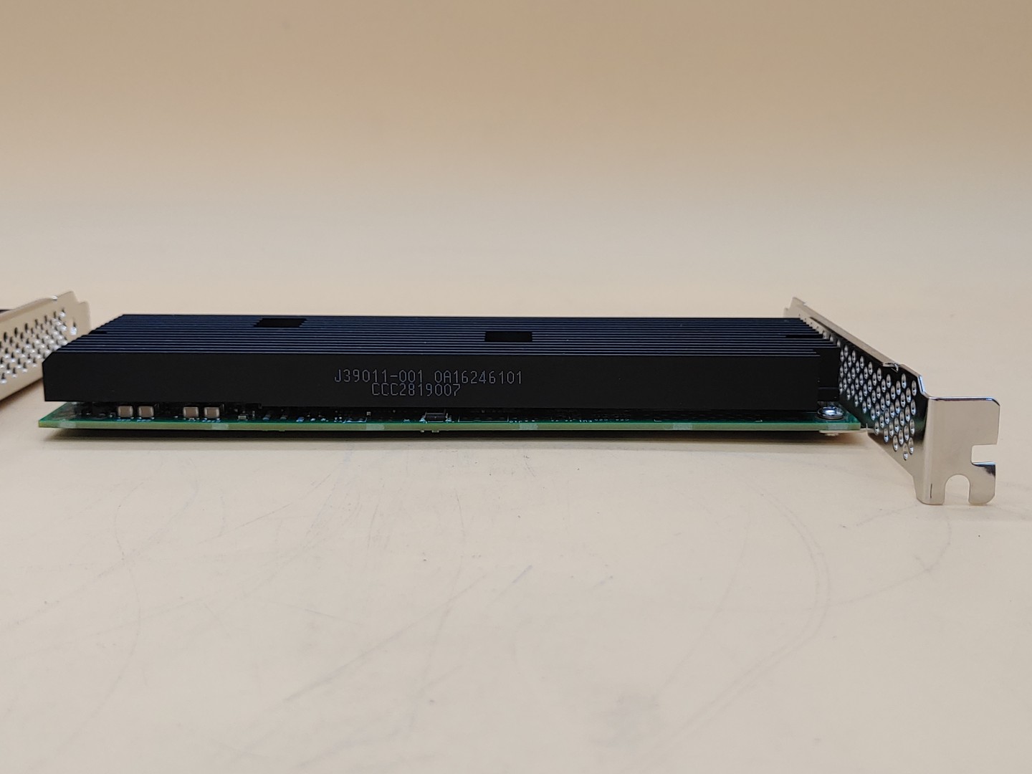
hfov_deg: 47.9
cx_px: 516
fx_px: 1163
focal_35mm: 39
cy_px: 387
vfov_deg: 36.8
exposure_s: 1/90
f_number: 1.8
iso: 50
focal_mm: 4.36
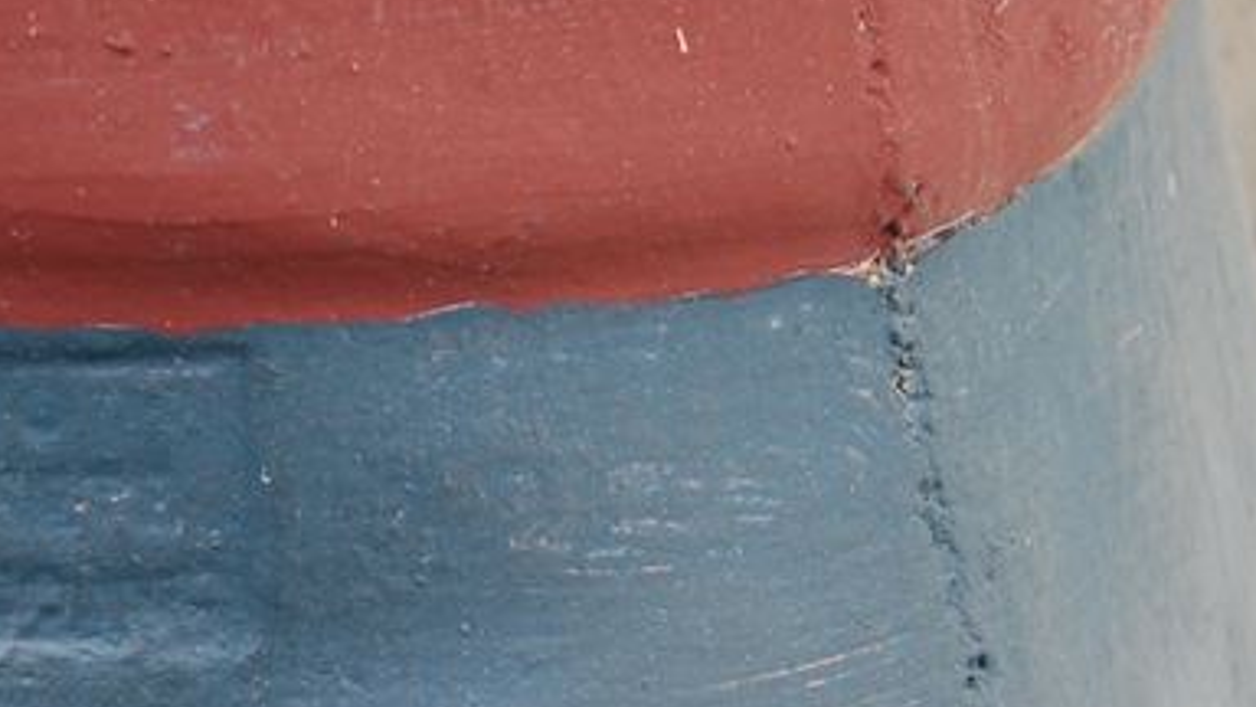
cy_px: 589
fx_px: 3930
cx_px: 49
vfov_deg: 10.2
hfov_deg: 17.8
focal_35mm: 118
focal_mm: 32
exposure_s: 1/125
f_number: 5.6
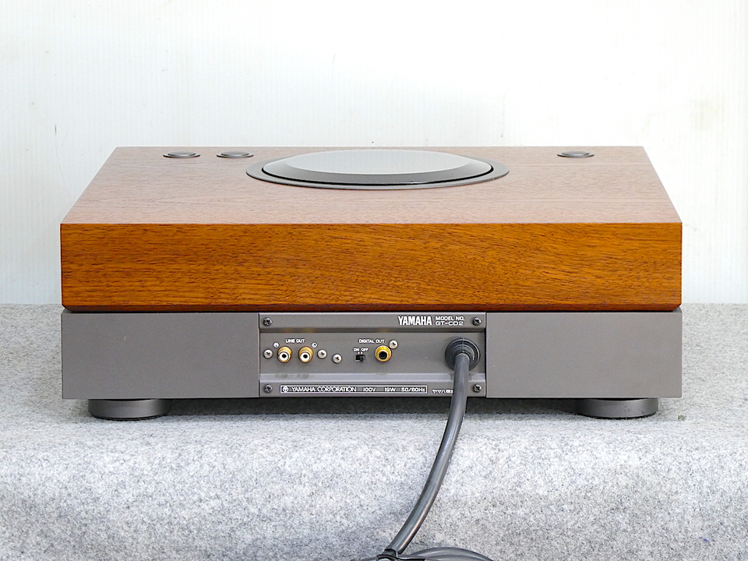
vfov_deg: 10.4
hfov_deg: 13.8
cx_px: 374
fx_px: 3090
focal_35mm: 143
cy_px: 280
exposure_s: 1/15
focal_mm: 25.6
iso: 200
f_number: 5.4
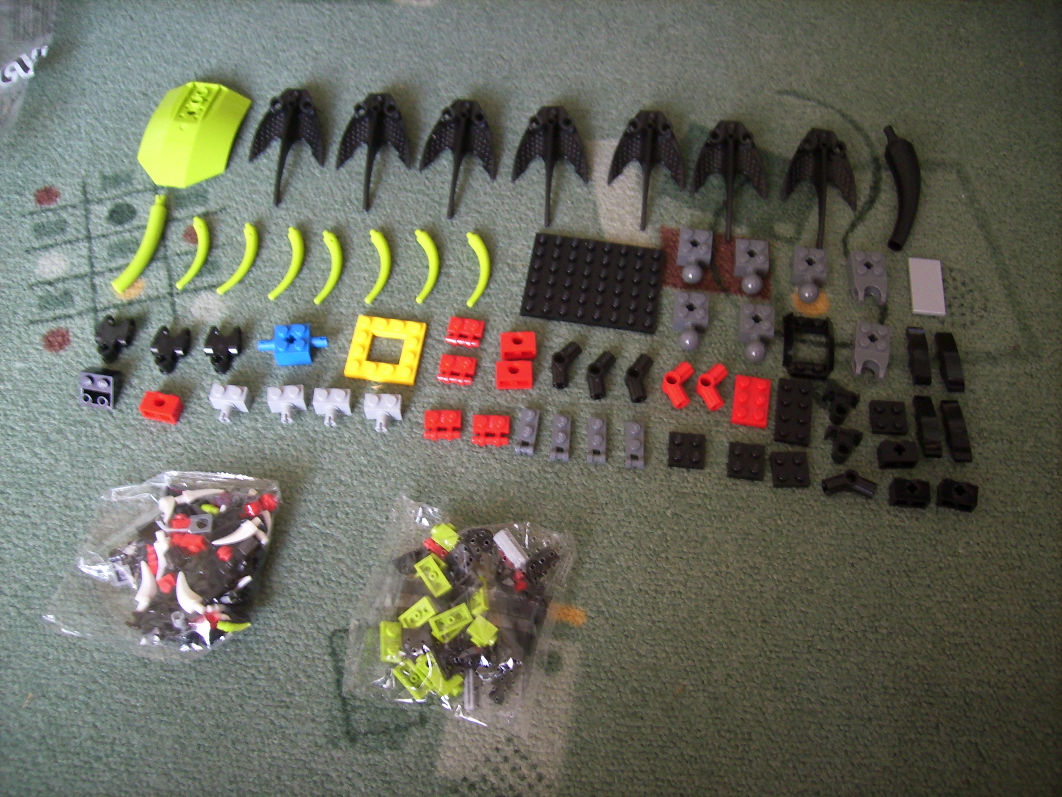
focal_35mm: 32
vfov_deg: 44.2
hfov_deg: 56.8
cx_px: 531
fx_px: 982
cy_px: 398
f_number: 2.8
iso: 50
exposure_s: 1/4
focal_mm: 5.99
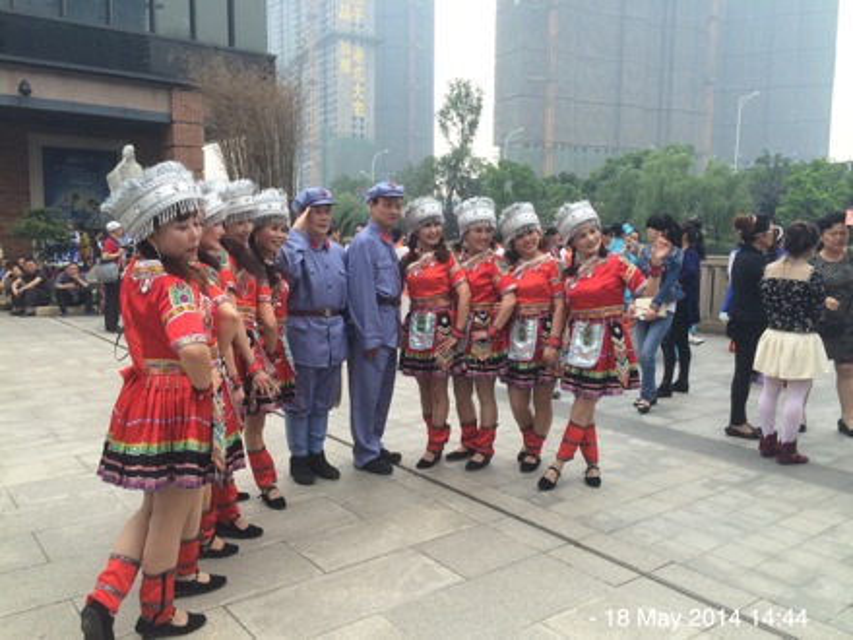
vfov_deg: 46.8
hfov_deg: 60.0
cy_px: 320
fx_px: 739
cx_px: 426
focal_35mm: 30
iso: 32
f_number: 2.2
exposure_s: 1/456
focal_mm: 4.12
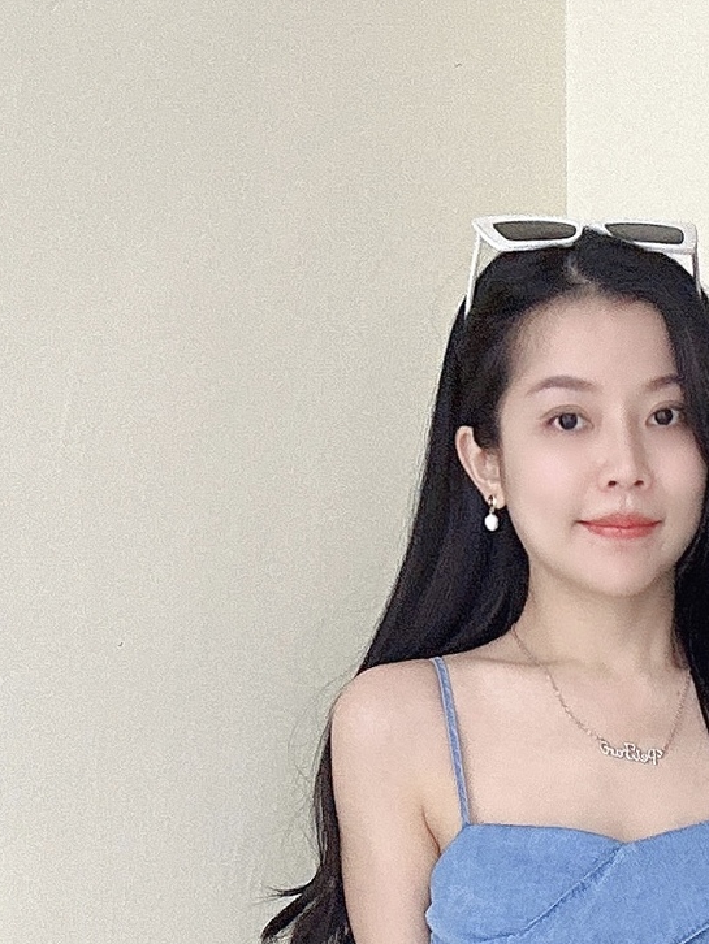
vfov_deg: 20.8
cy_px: 1504
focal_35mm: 76
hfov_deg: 19.1
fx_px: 2074
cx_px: 623
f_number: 1.9
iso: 80
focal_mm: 2.69
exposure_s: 1/65
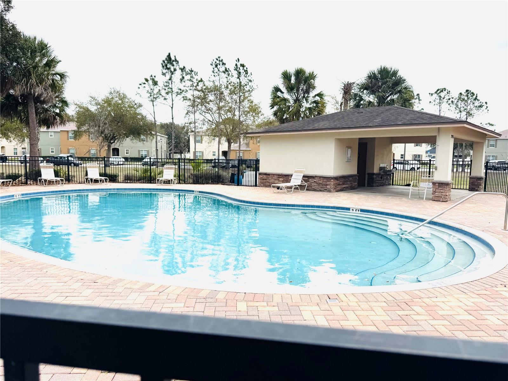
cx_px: 254
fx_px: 352
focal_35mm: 24
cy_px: 190
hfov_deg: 71.6
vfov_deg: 56.8
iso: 80
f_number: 1.78
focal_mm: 6.76
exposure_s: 1/3597
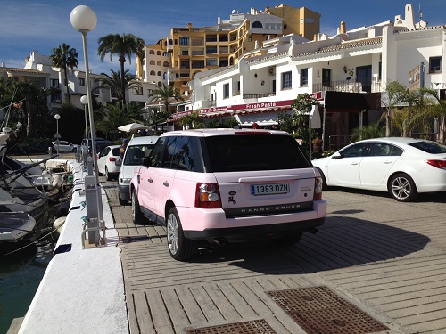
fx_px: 451
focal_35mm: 35
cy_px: 167
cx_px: 223
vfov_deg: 40.7
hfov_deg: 52.6
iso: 50
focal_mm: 4.28
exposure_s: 1/3460
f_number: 2.4
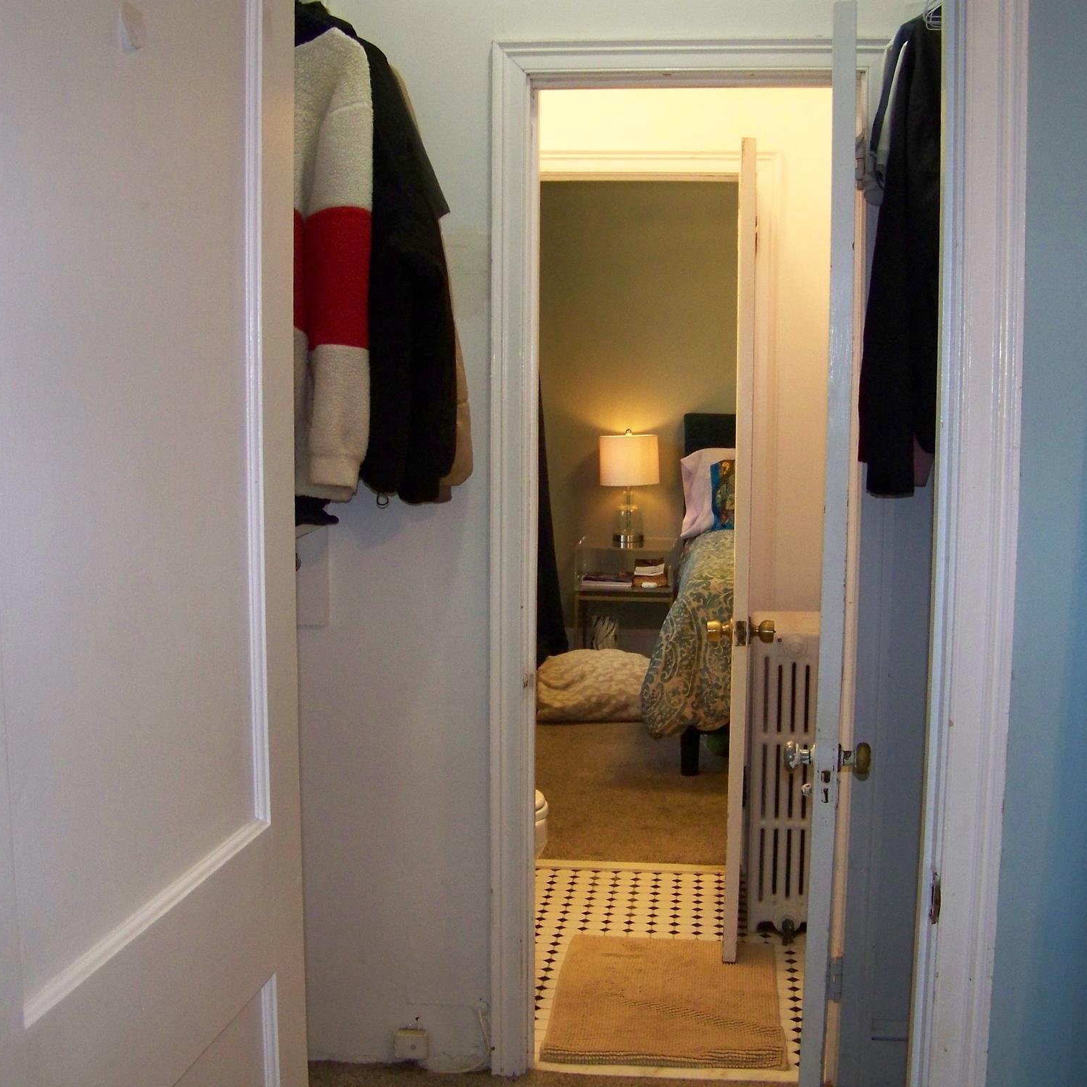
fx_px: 1528
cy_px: 539
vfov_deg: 39.2
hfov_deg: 39.1
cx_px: 475
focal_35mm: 43
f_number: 2.8
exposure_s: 1/30
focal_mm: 5.85
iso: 200
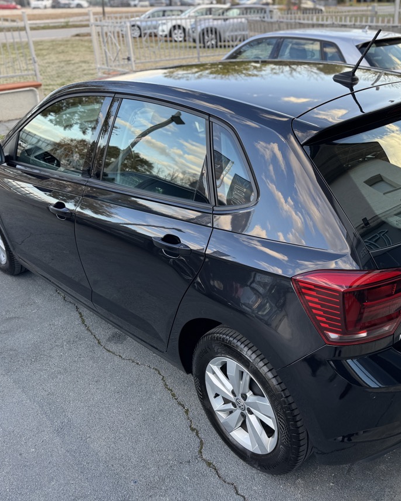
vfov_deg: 55.7
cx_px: 286
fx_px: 475
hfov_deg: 44.7
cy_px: 246
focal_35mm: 32
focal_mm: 6.76
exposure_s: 1/162
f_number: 1.78
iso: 64
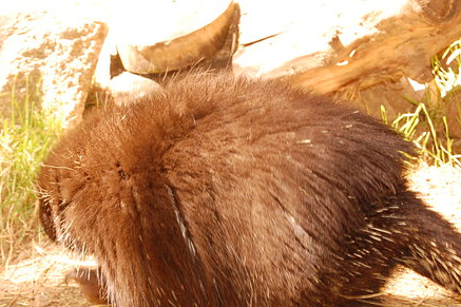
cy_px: 205
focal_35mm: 151
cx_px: 164
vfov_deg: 9.1
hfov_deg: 13.6
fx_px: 1932
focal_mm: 55
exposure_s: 1/100
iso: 400
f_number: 5.6
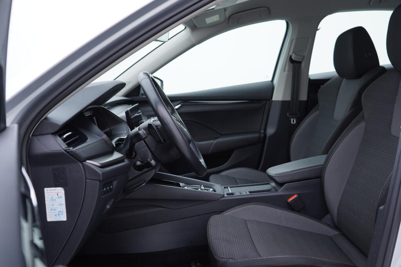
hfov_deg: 53.1
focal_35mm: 36
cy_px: 134
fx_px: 401
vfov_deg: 36.9
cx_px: 200
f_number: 3.2
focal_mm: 24
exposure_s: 1/50
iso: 125
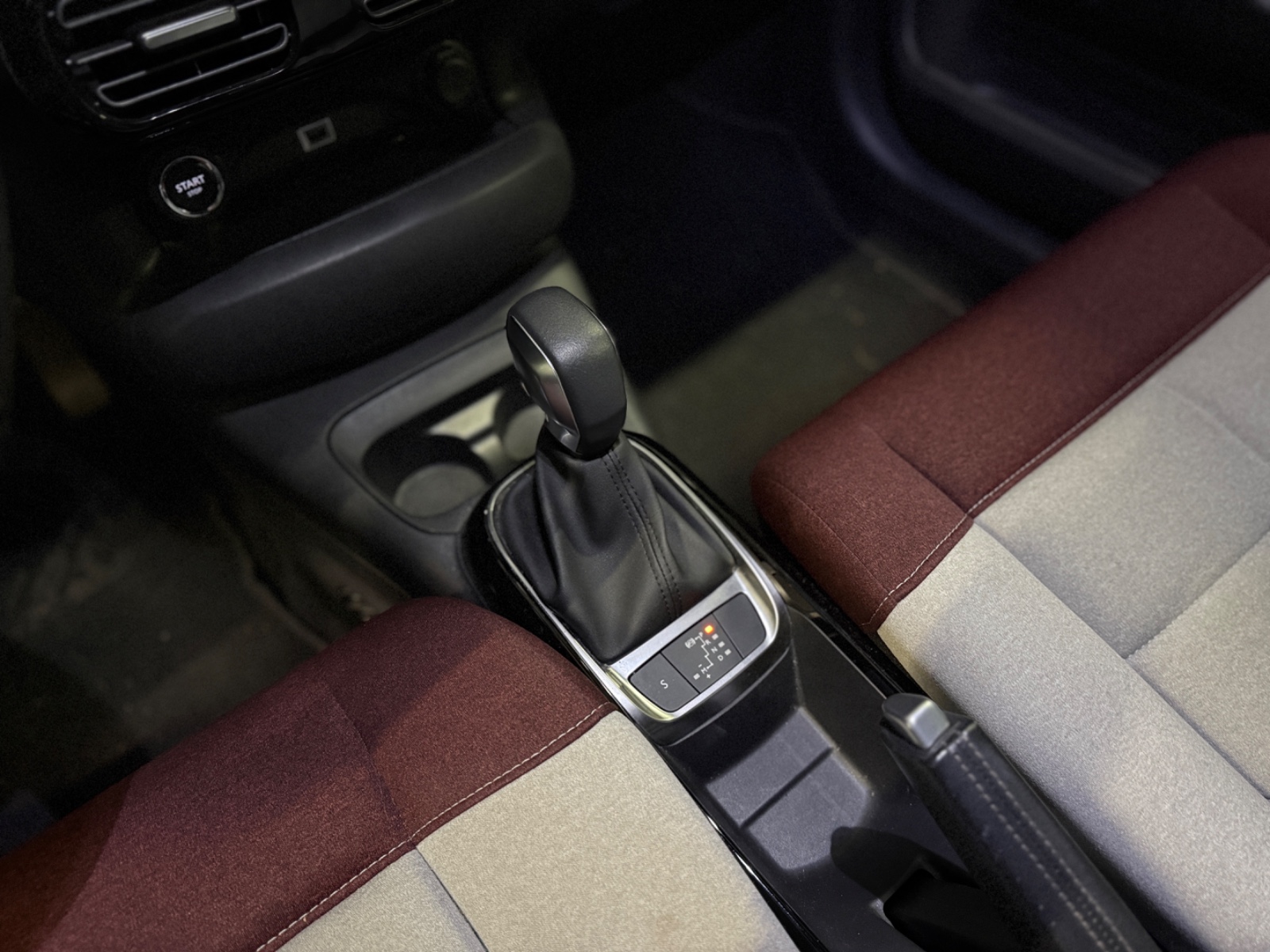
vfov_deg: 56.8
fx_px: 881
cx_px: 635
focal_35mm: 24
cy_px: 476
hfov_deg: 71.6
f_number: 1.78
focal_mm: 6.76
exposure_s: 1/25
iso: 1000
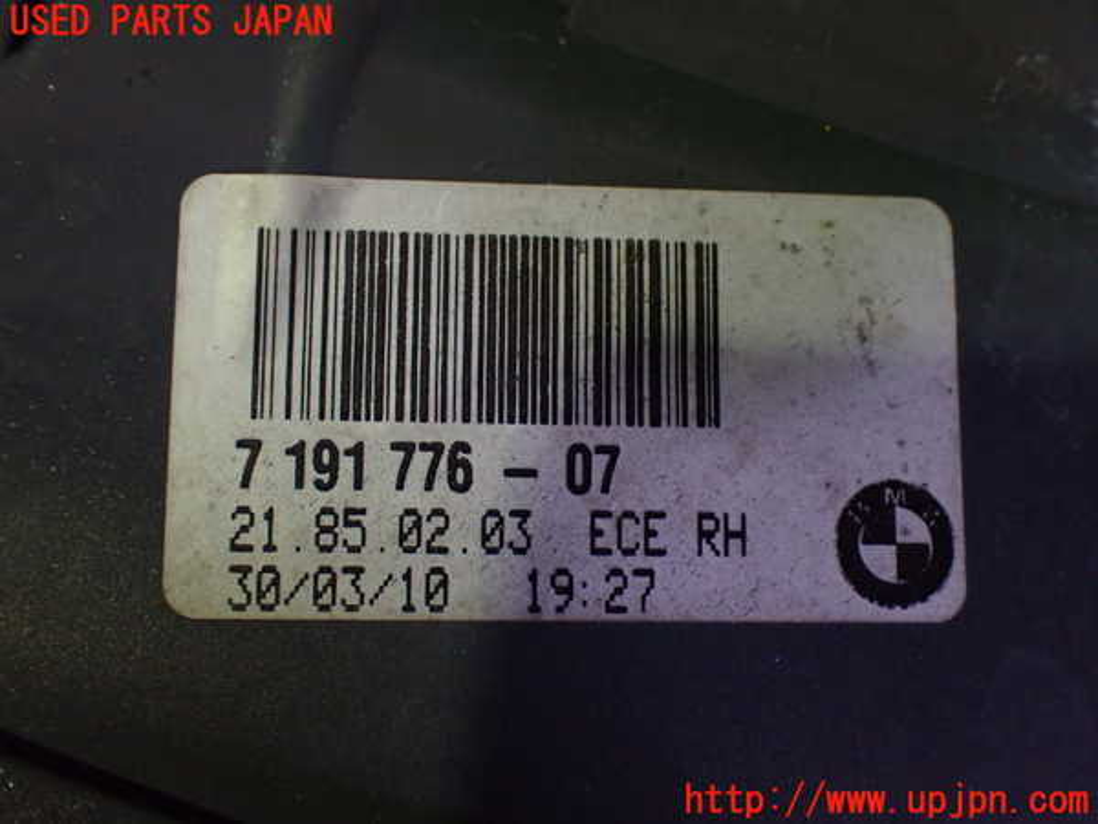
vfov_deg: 35.1
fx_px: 1300
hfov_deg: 45.8
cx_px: 549
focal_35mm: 41
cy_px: 412
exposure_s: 1/40
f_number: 2.8
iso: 1000
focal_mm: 7.31
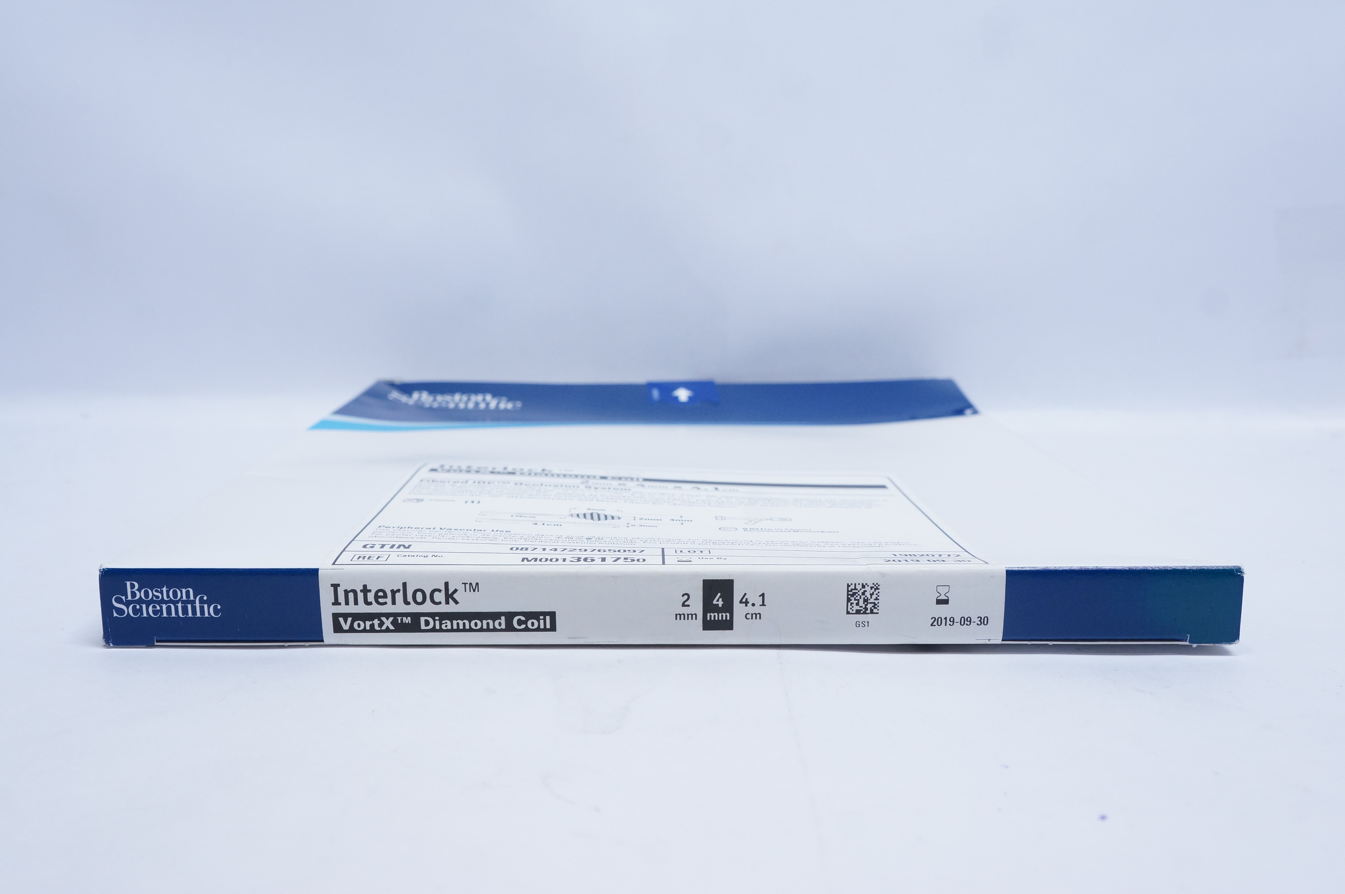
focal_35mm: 33
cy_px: 447
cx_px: 672
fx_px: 1232
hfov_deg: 57.3
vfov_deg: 39.9
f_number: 7.1
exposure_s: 1/50
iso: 800
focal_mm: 22
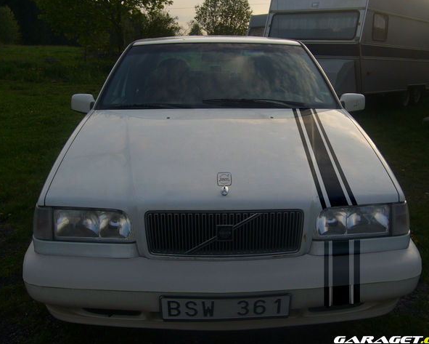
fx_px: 470
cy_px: 172
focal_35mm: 37
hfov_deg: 49.1
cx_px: 226
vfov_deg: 40.1
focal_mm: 5.8
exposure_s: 1/250
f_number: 5.6
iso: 80
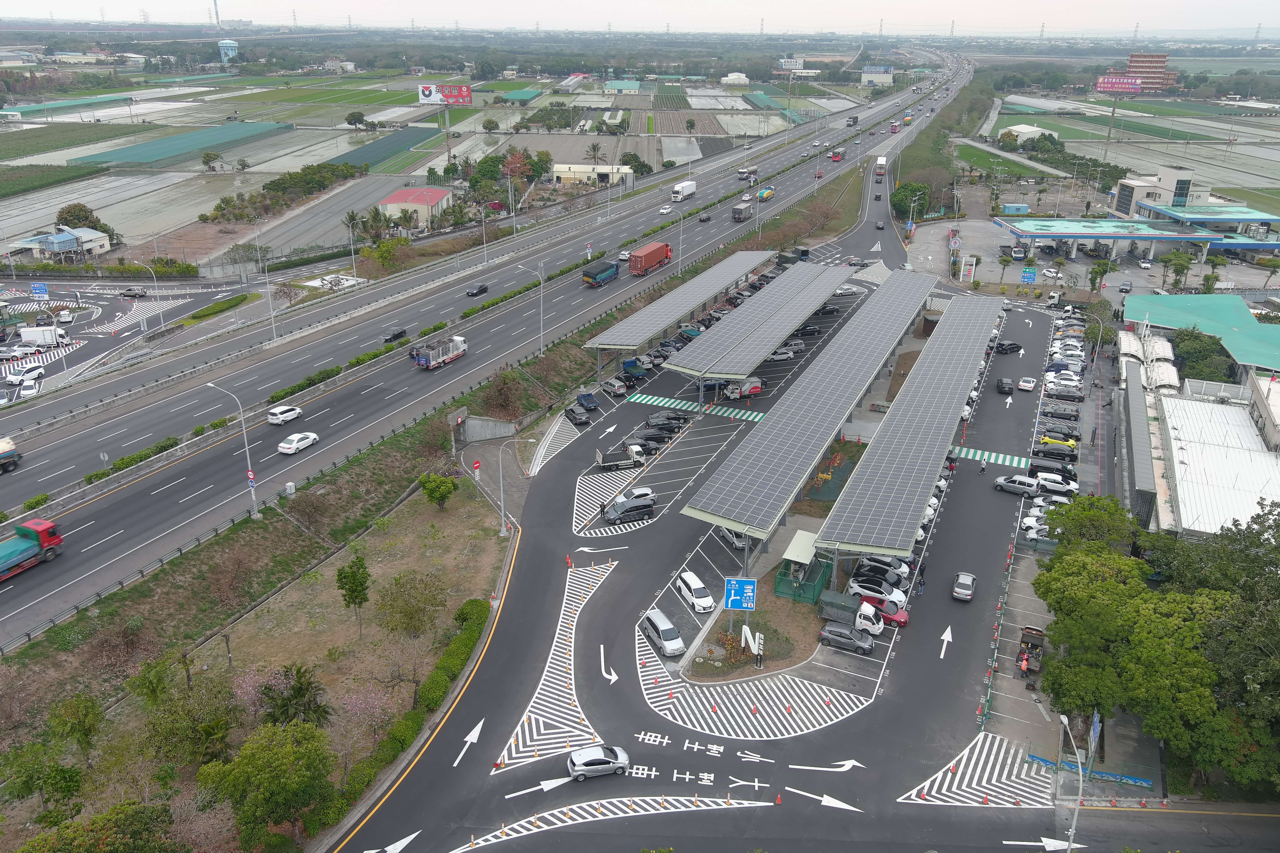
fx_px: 1031
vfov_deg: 45.0
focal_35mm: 29
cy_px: 426
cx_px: 640
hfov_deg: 63.7
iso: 100
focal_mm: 10.57
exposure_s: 1/100
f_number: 2.8
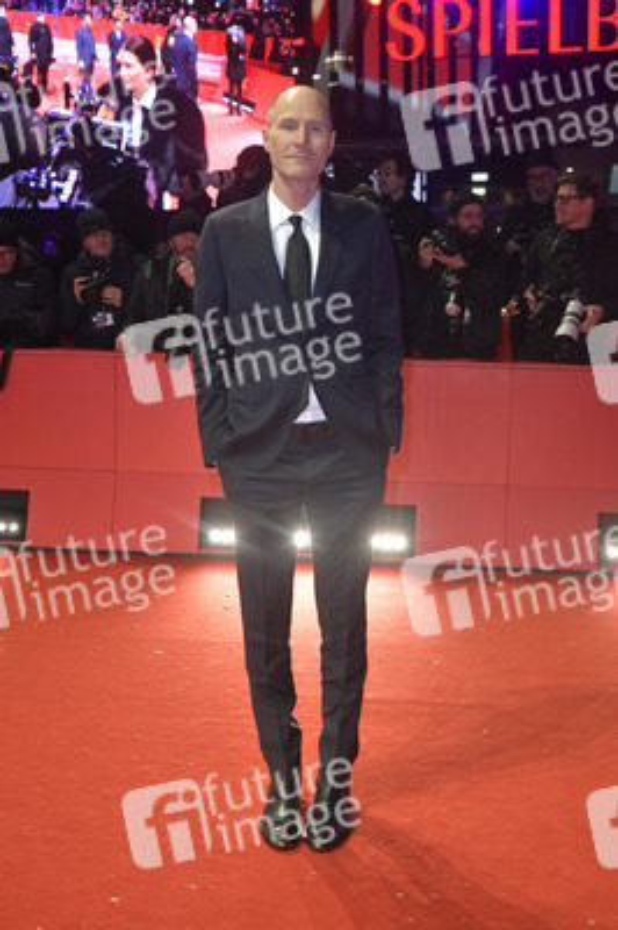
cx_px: 309
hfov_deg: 30.5
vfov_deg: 44.5
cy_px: 465
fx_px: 1135
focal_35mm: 44
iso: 2000
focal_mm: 44
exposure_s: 1/200
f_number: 5.6
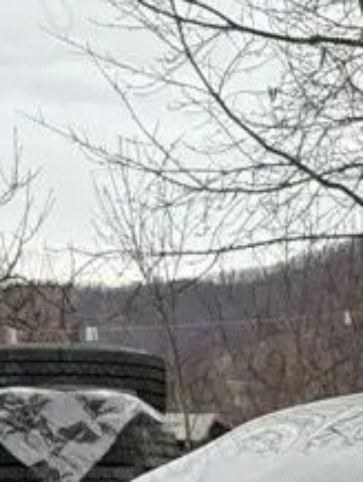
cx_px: 976
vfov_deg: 9.0
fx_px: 3070
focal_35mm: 220
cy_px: 418
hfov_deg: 6.3
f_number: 1.78
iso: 64
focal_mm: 6.76
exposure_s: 1/481
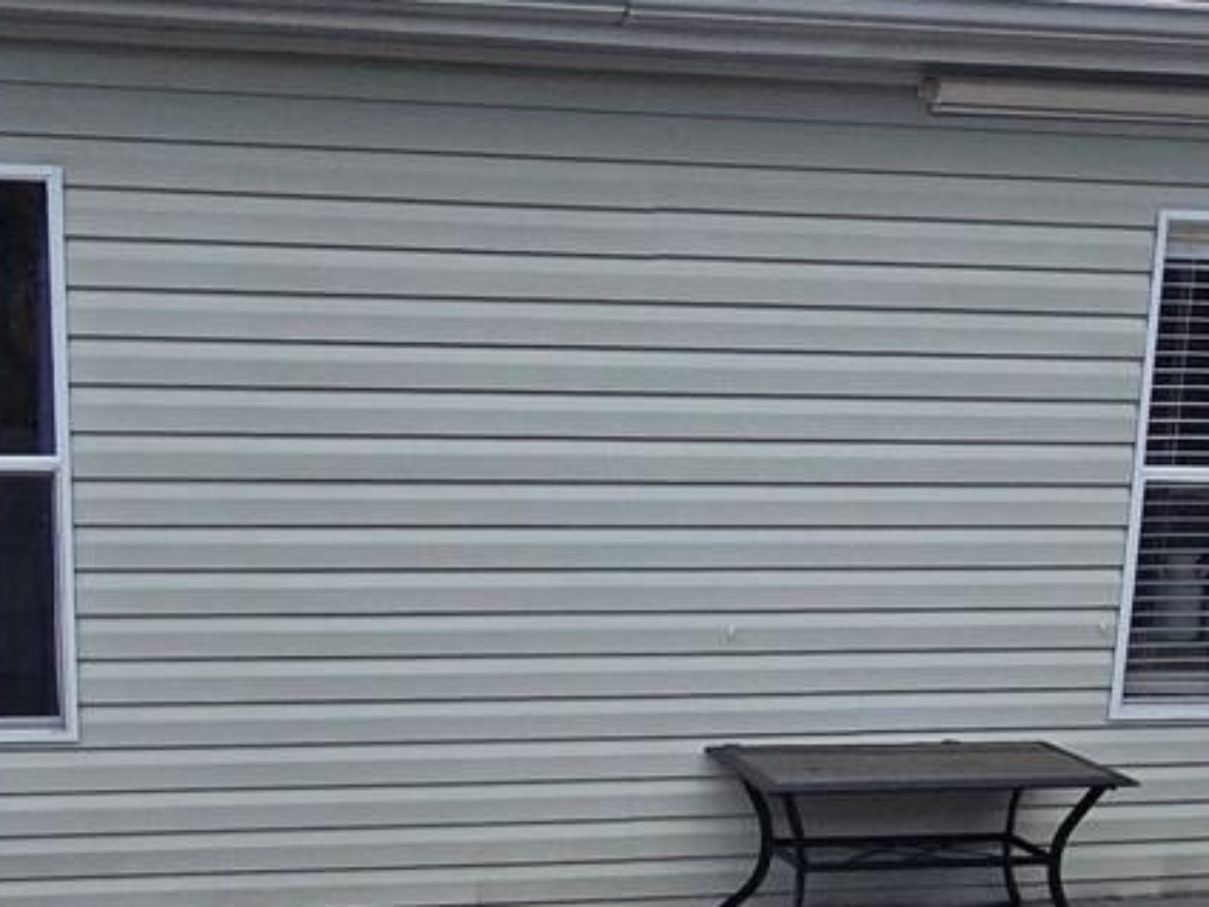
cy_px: 876
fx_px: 1711
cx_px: 599
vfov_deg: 28.1
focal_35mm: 49
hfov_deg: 38.9
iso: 50
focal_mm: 2.2
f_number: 2.2
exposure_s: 1/1584
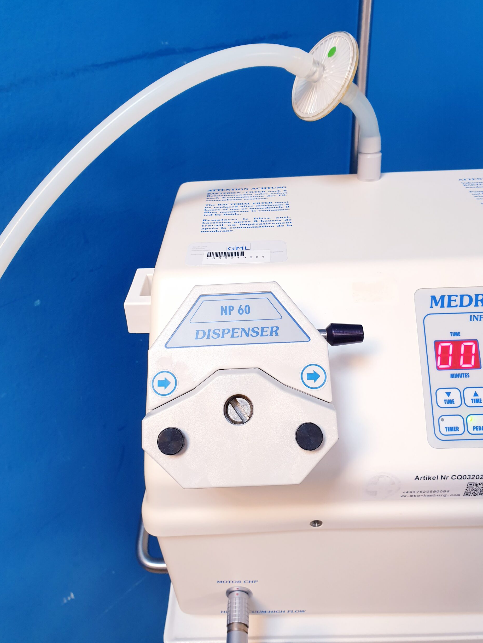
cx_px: 236
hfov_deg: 51.4
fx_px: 502
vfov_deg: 65.3
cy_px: 315
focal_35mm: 27
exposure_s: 1/50
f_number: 2.4
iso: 125
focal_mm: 4.3
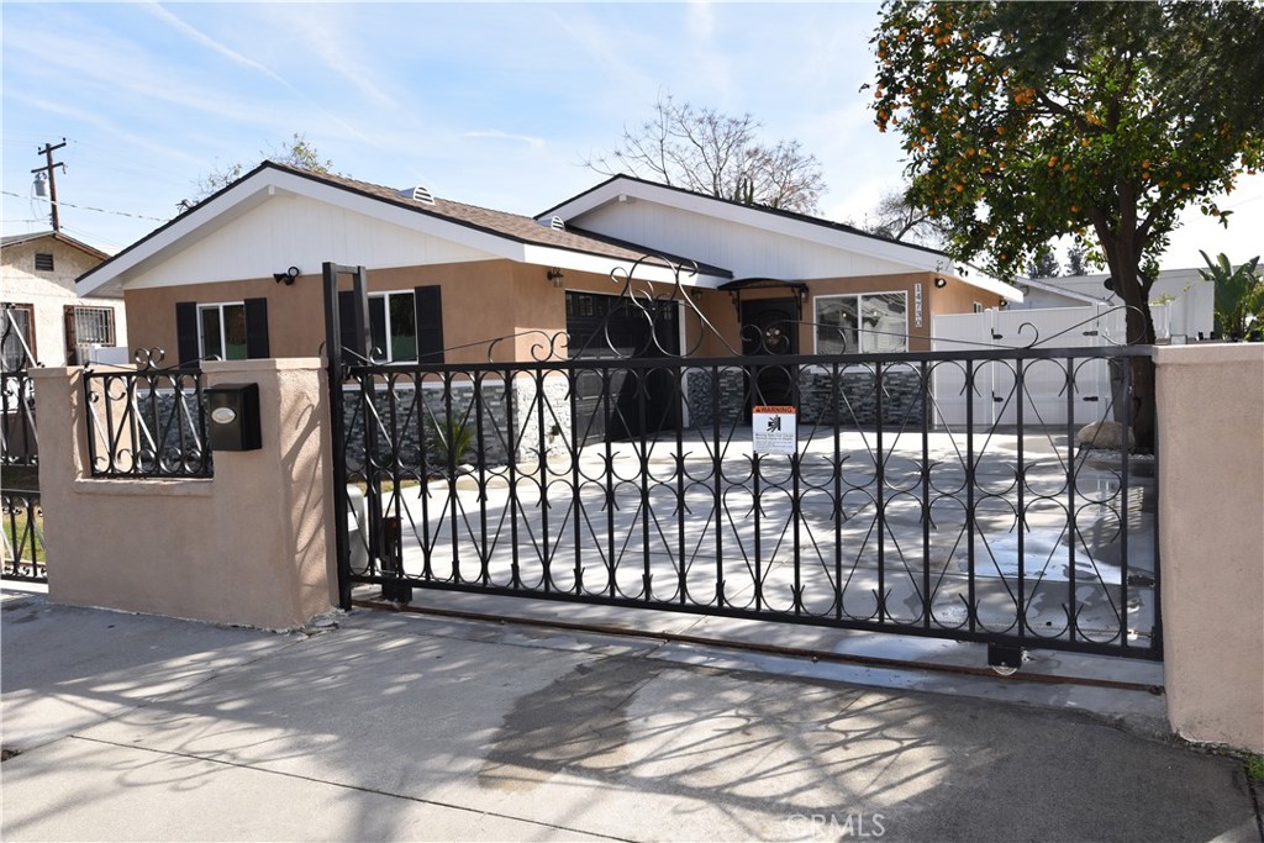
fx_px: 1053
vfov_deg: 43.6
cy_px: 422
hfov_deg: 61.9
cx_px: 632
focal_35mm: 30
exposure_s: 1/200
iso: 100
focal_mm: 30
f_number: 8
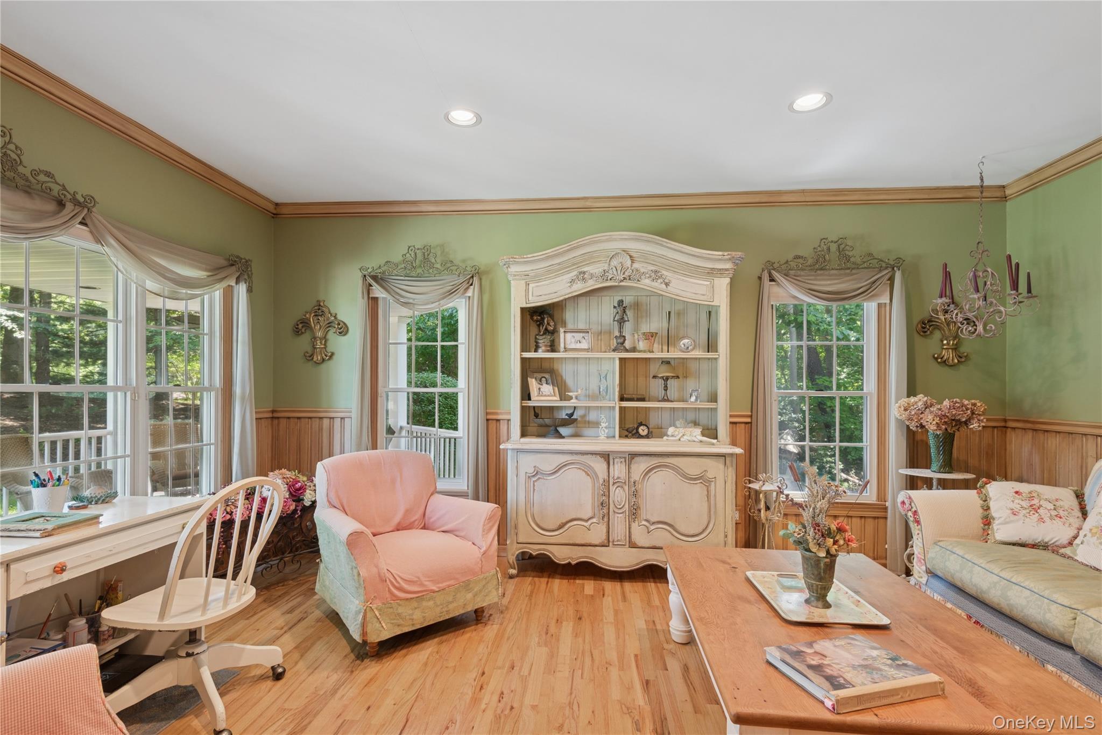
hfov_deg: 96.7
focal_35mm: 16
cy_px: 368
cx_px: 551
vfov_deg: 73.8
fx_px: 490
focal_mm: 16
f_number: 9
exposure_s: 1/8
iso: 200
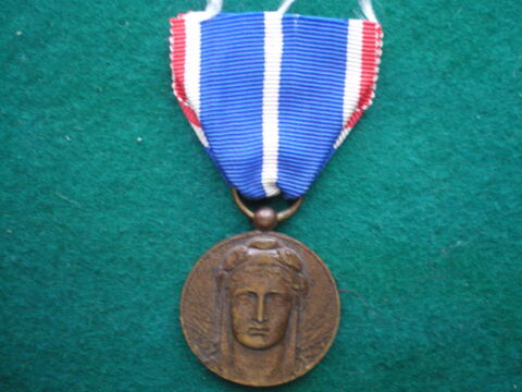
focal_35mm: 38
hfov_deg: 49.0
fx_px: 573
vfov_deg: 37.7
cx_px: 261
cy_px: 196
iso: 400
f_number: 3.1
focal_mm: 6.3
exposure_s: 1/10
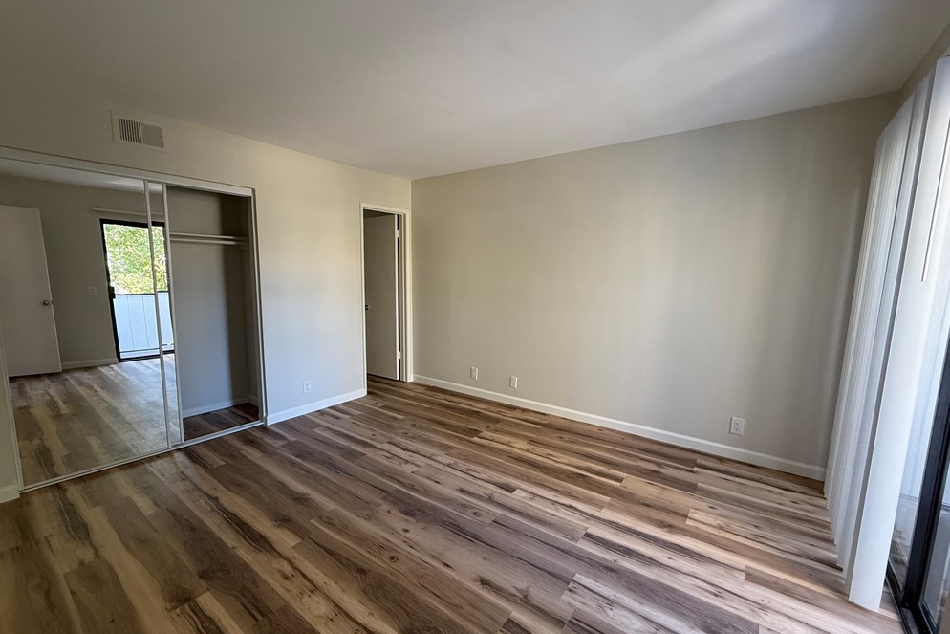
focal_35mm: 15
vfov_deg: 77.3
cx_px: 479
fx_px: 396
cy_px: 327
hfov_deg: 100.4
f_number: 2.2
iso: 320
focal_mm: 2.22
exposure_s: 1/99
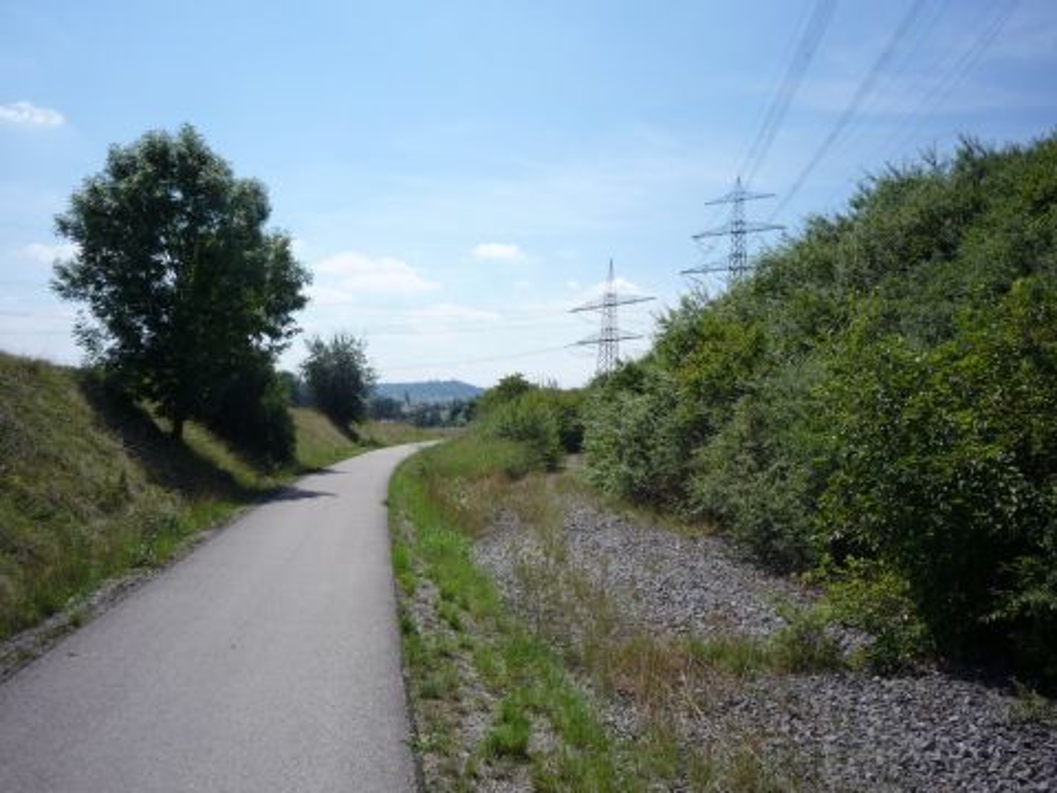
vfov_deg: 44.2
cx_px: 528
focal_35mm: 32
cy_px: 396
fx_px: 977
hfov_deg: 56.8
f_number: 5.6
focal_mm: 5.2
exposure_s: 1/500
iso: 100
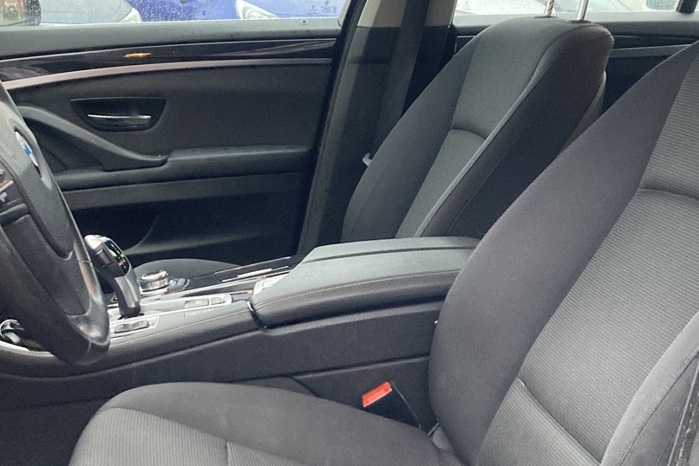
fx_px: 1010
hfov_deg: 38.1
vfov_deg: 26.0
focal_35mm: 52
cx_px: 407
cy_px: 258
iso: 250
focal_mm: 3.99
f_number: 1.8
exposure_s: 1/60
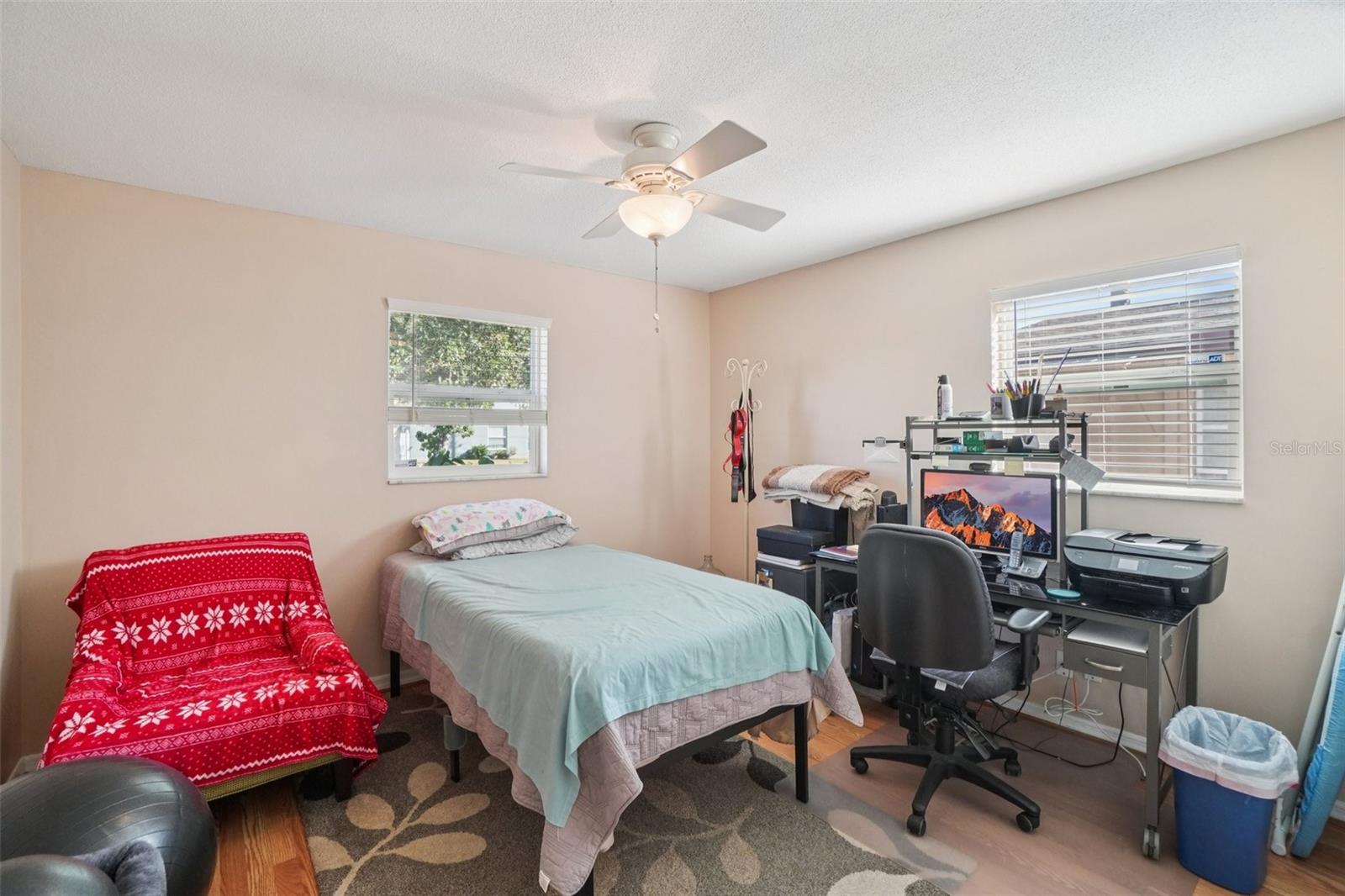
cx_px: 672
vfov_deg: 77.3
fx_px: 560
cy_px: 448
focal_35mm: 15
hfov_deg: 100.4
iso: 500
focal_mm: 10
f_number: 8
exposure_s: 1/30
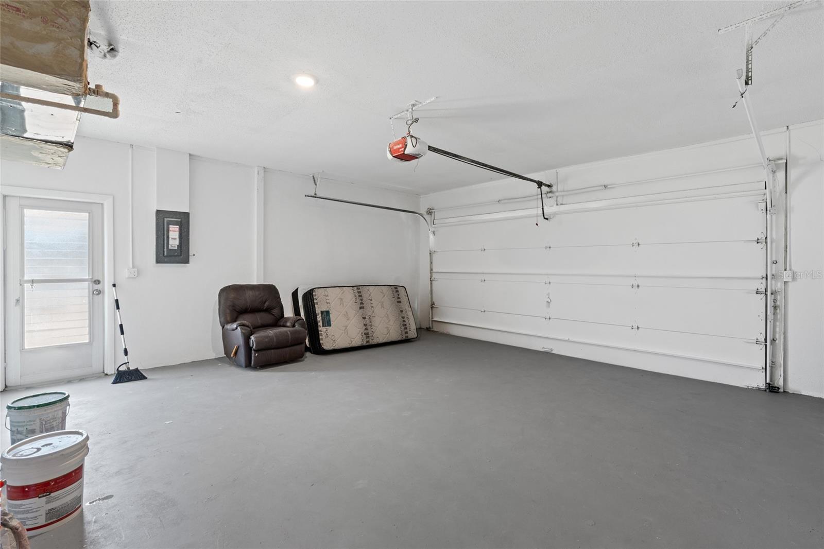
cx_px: 412
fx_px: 366
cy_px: 274
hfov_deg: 96.7
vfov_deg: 73.7
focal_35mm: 16
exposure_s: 1/1.67
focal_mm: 16
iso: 400
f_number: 9
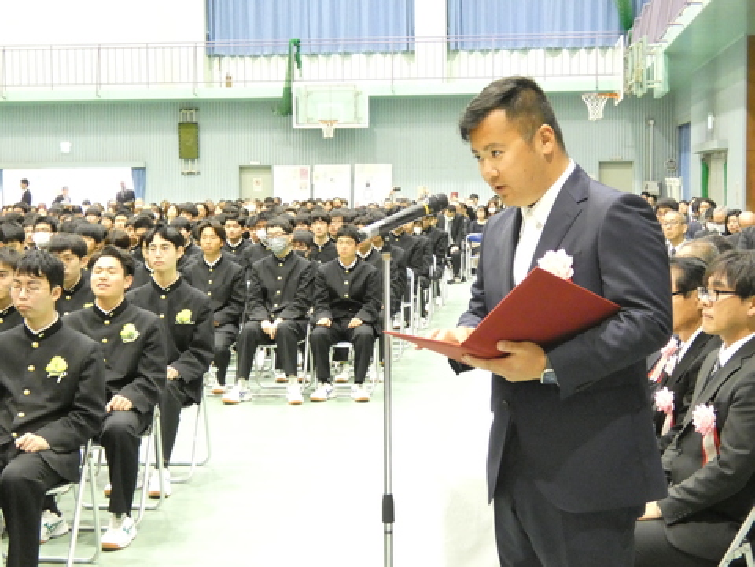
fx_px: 1374
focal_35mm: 63
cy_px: 284
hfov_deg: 30.7
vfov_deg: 23.3
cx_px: 378
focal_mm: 11.3
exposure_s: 1/25
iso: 1600
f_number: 4.2
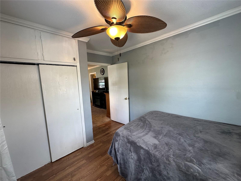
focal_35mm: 14
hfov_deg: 102.1
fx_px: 97
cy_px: 90
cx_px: 120
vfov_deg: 85.7
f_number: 2.2
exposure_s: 1/120
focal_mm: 2.22
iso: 125
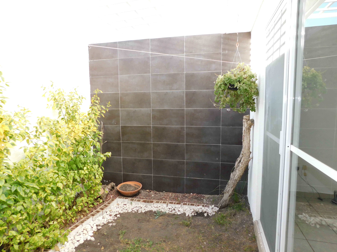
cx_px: 168
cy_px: 126
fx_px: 224
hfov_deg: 73.9
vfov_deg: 58.9
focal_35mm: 23
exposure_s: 1/160
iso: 125
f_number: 3
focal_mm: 4
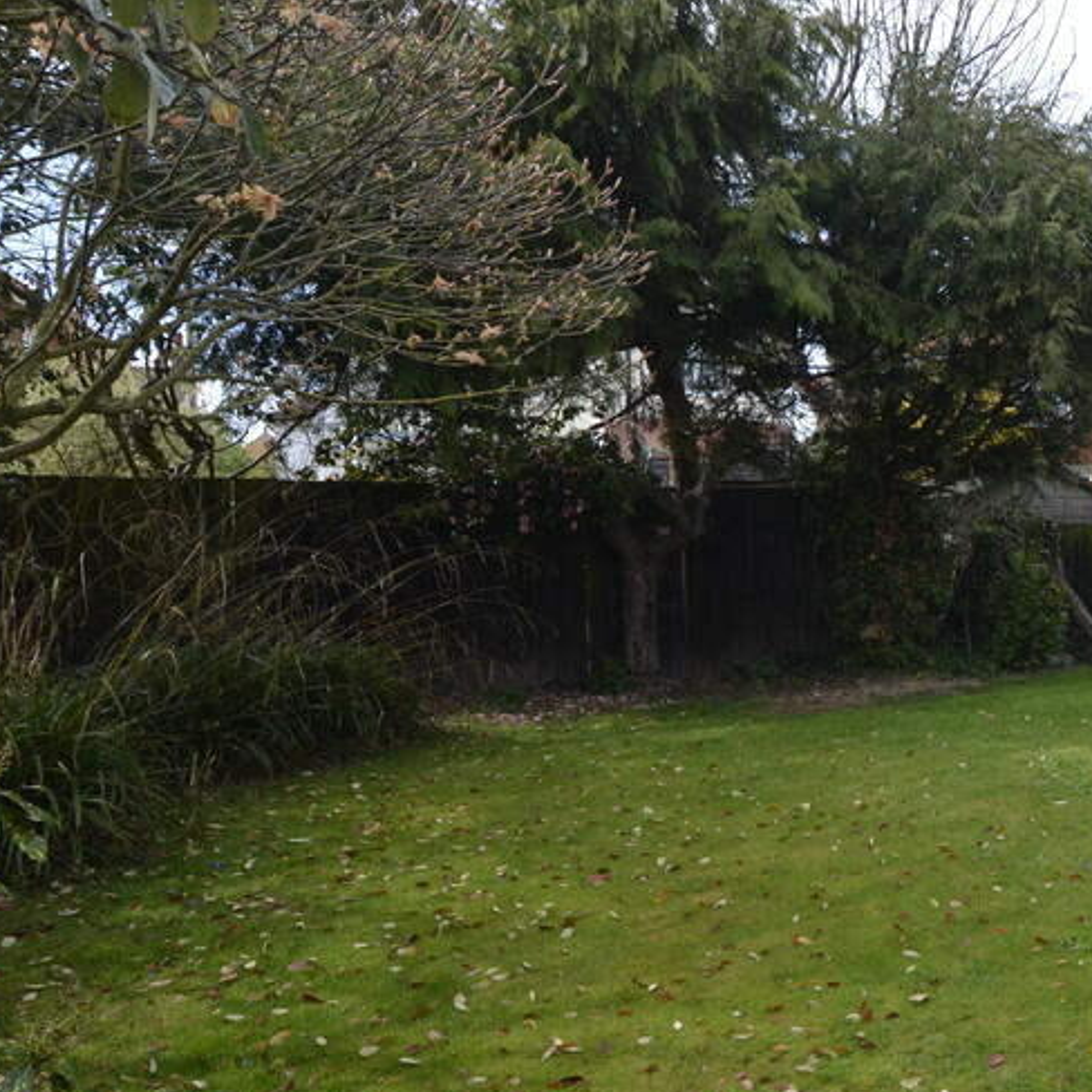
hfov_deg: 43.2
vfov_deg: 51.1
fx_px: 1142
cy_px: 577
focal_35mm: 32
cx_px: 1114
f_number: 8
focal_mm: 12
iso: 200
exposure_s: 1/250
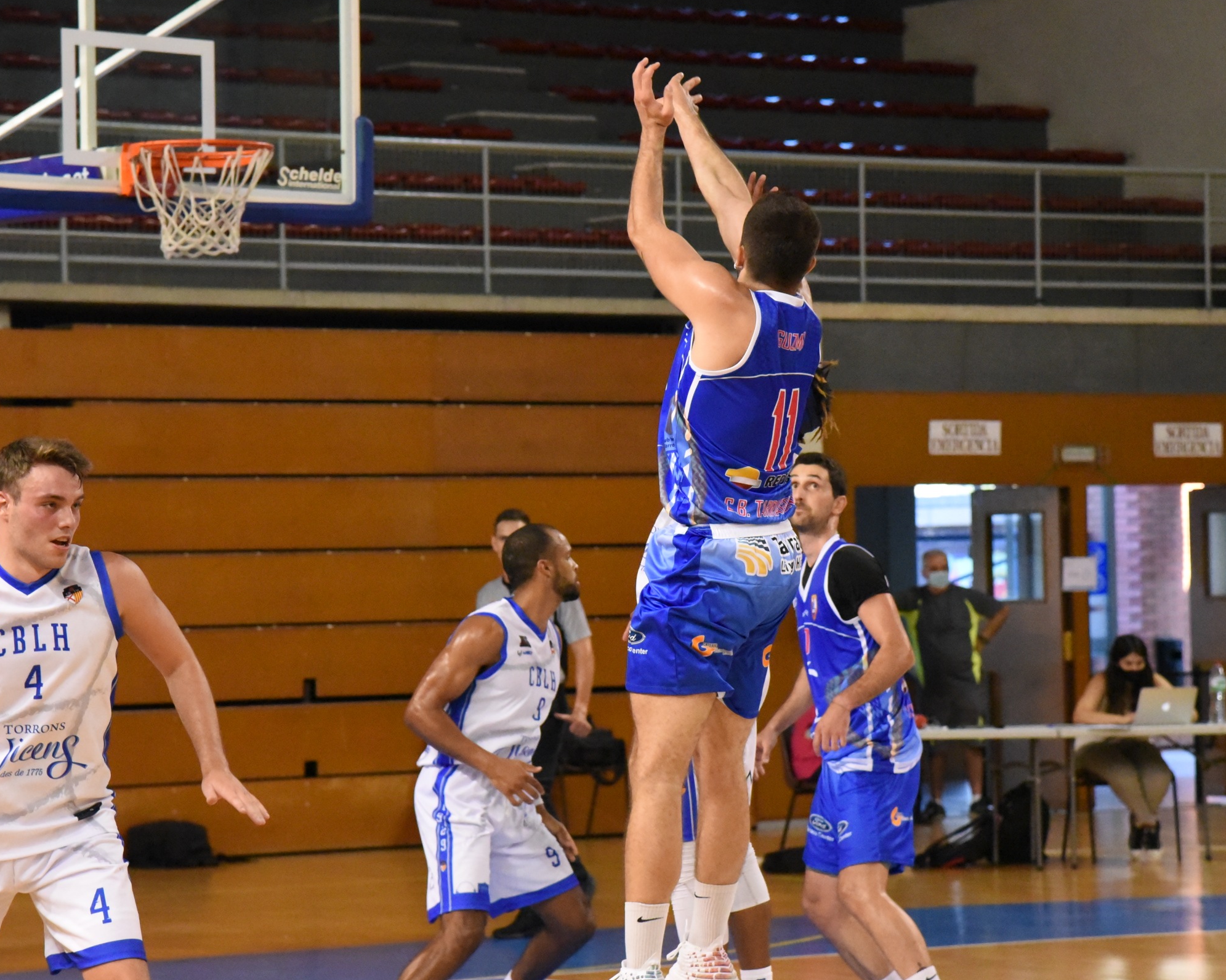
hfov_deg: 13.9
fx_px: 5044
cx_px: 559
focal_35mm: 139
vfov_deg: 11.1
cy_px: 452
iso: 12800
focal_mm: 98
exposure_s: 1/640
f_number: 5.6
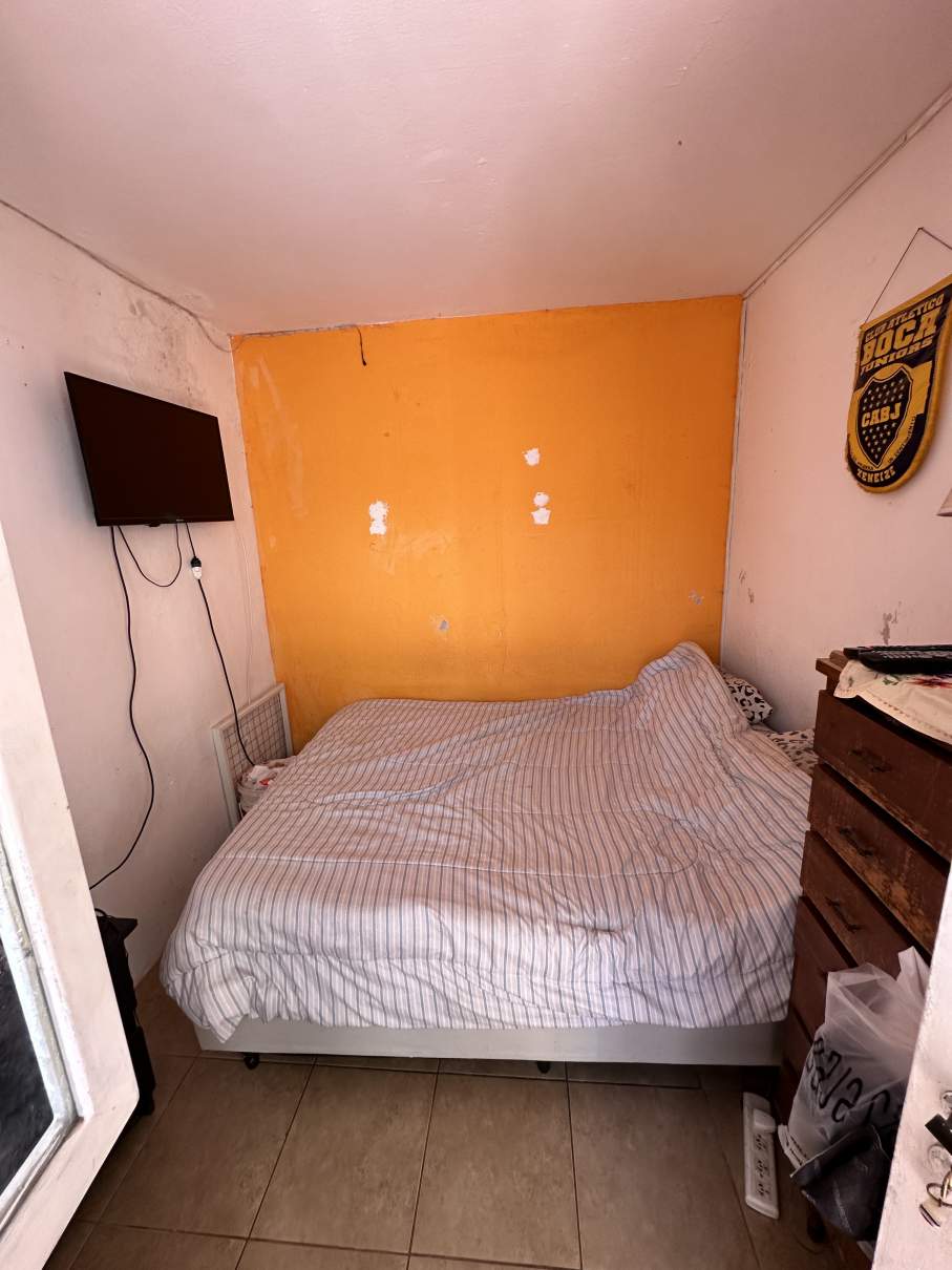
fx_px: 514
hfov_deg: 85.7
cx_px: 476
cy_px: 635
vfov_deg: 102.1
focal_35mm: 14
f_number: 2.2
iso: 125
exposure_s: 1/99
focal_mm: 2.22
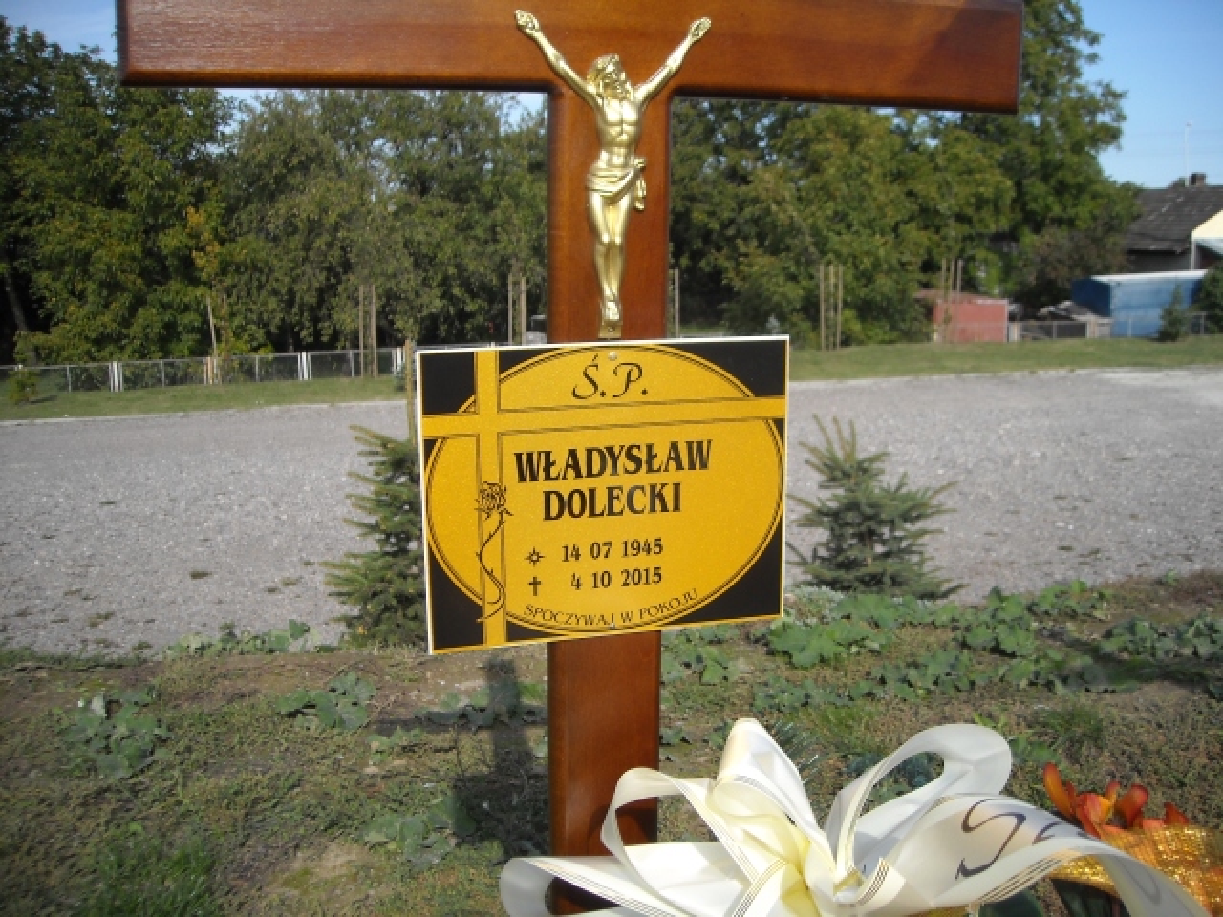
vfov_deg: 40.7
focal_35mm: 35
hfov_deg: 52.6
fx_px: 1237
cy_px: 458
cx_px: 612
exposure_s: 1/228
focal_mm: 5.7
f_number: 5.6
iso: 64
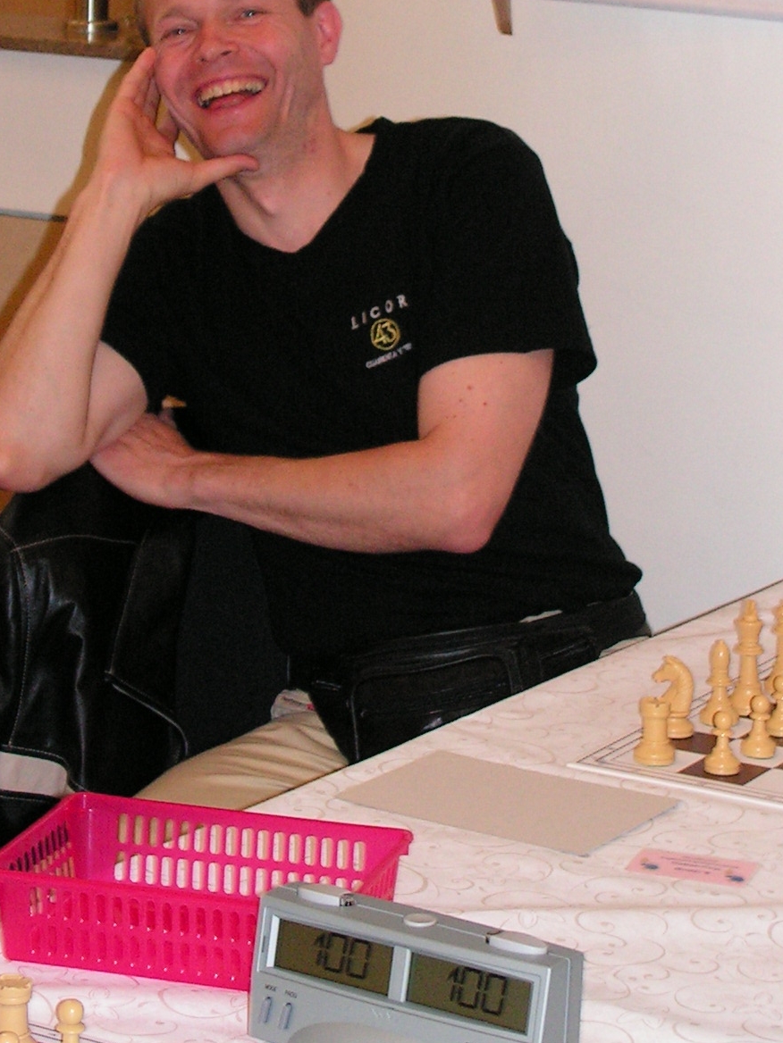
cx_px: 406
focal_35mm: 107
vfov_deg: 18.2
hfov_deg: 13.8
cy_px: 220
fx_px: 3227
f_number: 3.3
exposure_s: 1/60
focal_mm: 10.2
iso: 200
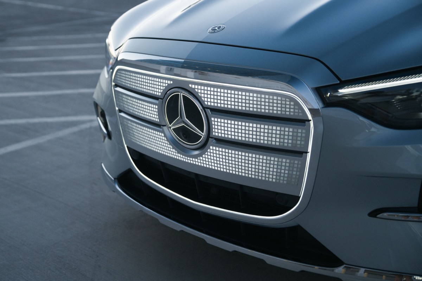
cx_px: 211
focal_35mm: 47
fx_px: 551
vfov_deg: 28.6
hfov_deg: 41.9
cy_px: 140
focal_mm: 47
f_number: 2.8
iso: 200
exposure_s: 1/80
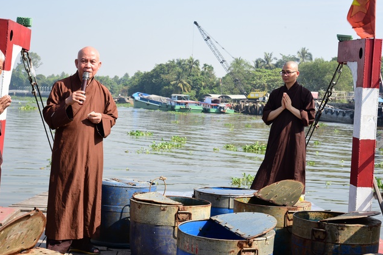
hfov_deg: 31.4
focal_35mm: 64
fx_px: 681
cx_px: 196
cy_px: 128
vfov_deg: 21.2
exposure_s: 1/100
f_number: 11
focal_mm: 62
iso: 200
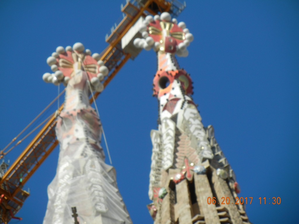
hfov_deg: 9.9
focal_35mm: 200
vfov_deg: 7.4
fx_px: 1728
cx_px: 150
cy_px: 112
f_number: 4.7
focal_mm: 36
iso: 160
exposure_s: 1/920
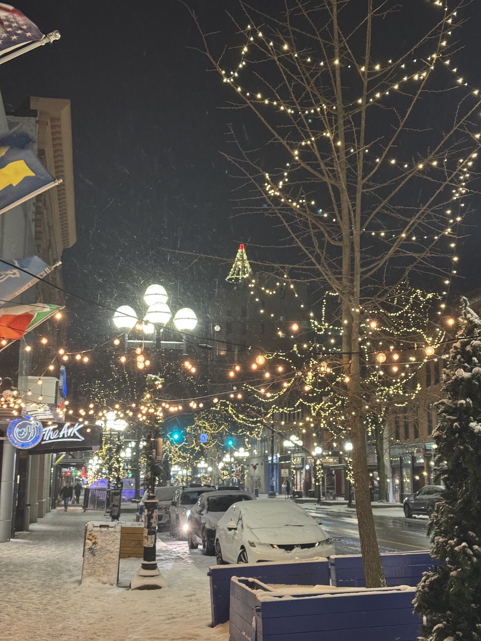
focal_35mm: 48
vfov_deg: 39.7
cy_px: 320
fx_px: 889
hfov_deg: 30.3
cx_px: 240
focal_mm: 6.76
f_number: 1.78
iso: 320
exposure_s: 1/40
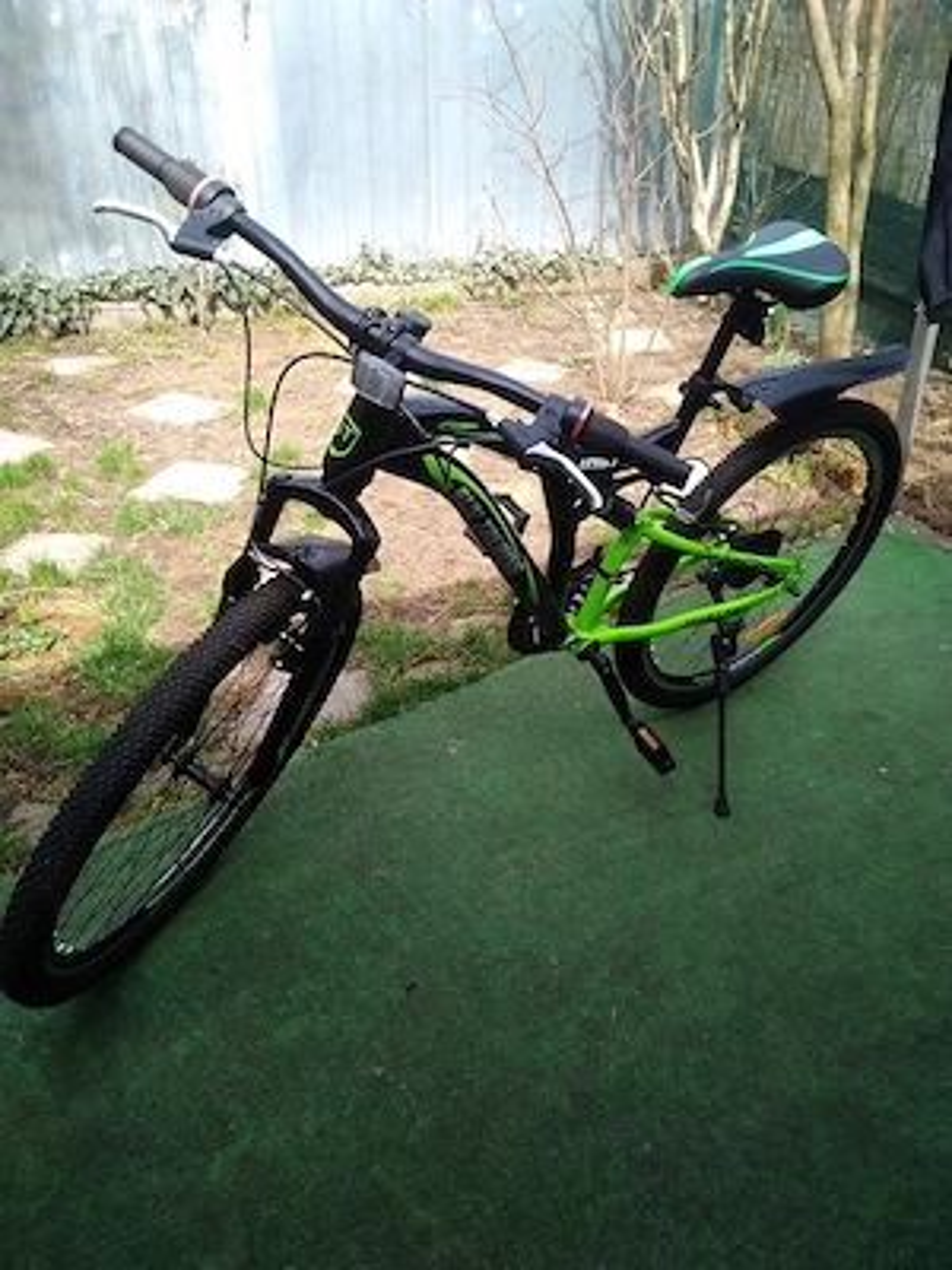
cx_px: 476
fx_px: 1027
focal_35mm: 28
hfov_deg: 49.7
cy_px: 635
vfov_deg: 63.4
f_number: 2.4
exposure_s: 1/198
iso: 100
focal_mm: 2.39
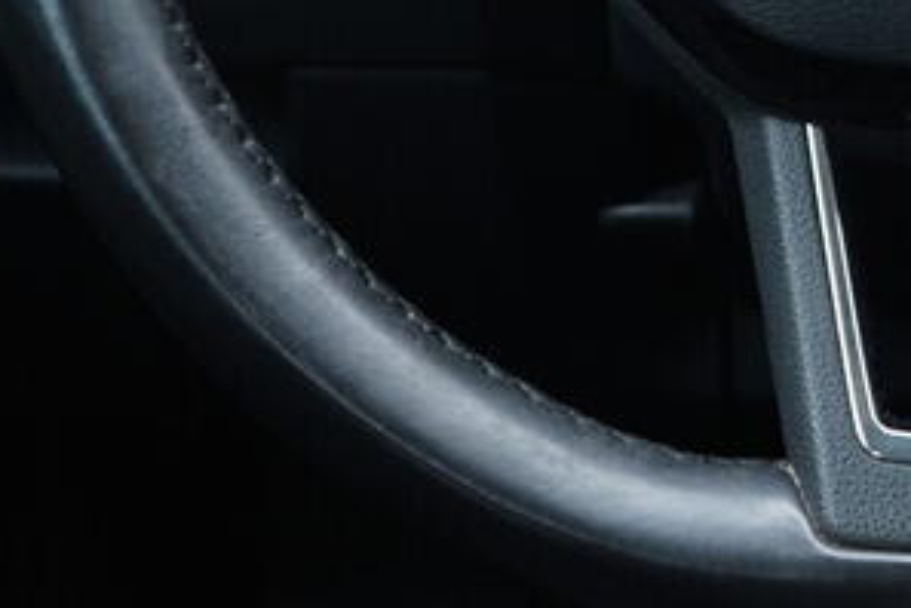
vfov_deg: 10.7
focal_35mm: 124
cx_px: 1089
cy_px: -306
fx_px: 3138
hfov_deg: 15.9
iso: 320
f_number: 2.8
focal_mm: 24
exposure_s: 1/40
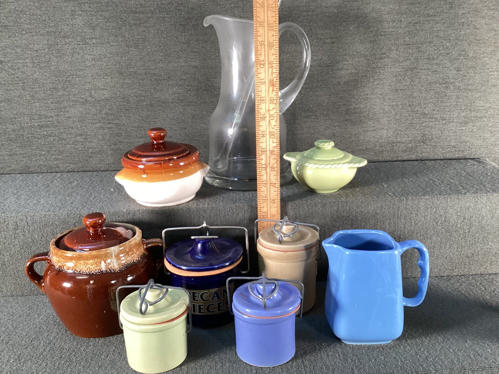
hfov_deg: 58.3
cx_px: 250
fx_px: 447
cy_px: 187
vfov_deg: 45.4
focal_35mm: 31
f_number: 2.4
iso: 160
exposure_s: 1/60
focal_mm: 3.3
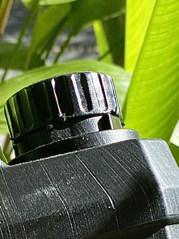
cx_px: 68
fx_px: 779
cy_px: 301
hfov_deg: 13.1
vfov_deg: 16.6
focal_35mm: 113
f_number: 1.8
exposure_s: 1/905
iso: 32
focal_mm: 4.25
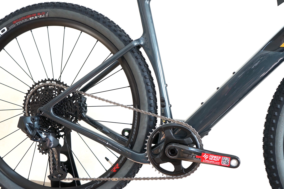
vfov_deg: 35.0
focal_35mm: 38
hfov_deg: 50.7
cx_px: 142
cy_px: 94
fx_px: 299
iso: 500
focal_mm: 38
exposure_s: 1/160
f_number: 4.5
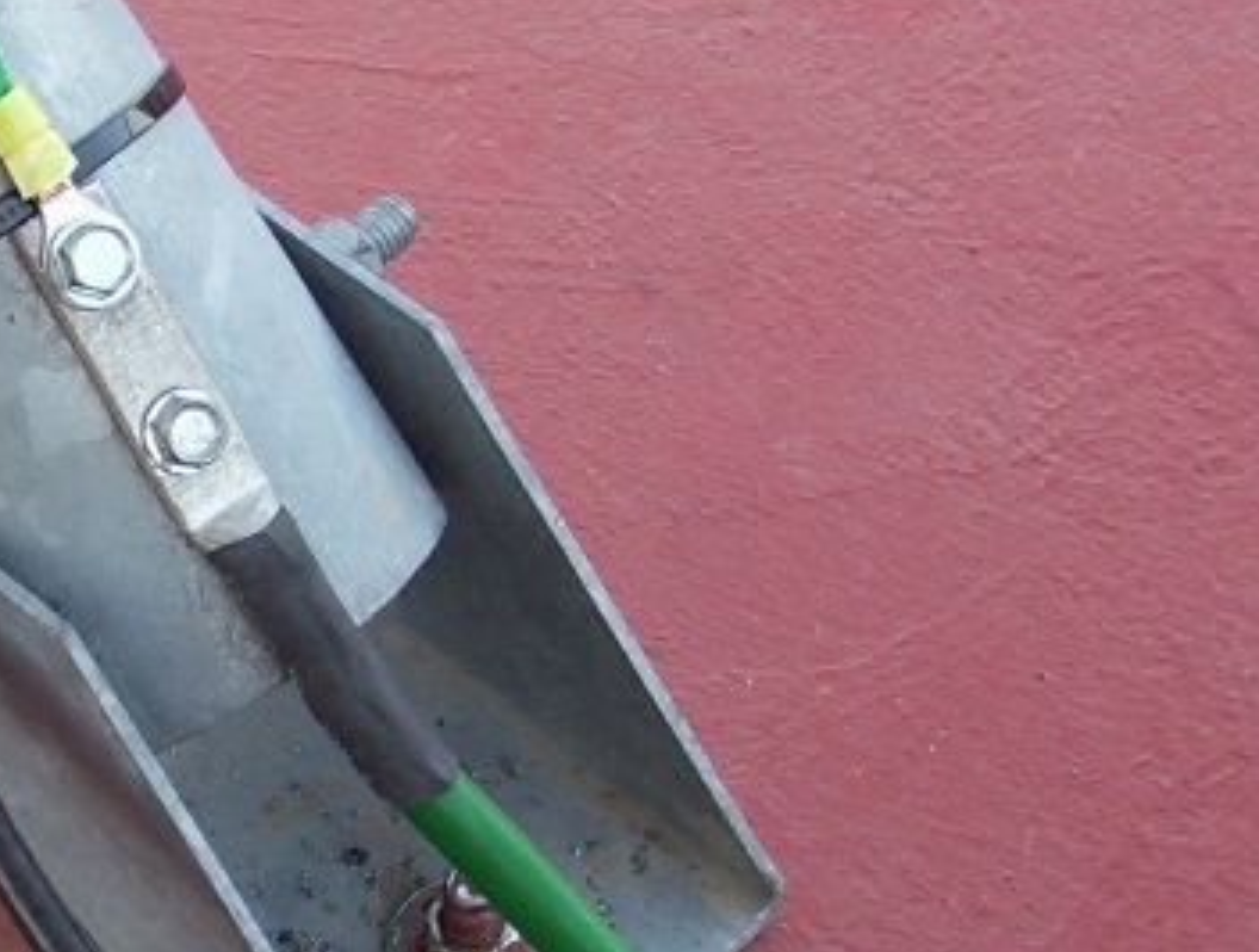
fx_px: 4376
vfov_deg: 12.4
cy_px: 503
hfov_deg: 16.2
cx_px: 186
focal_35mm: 120
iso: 200
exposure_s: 1/133
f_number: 3.26
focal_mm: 8.74
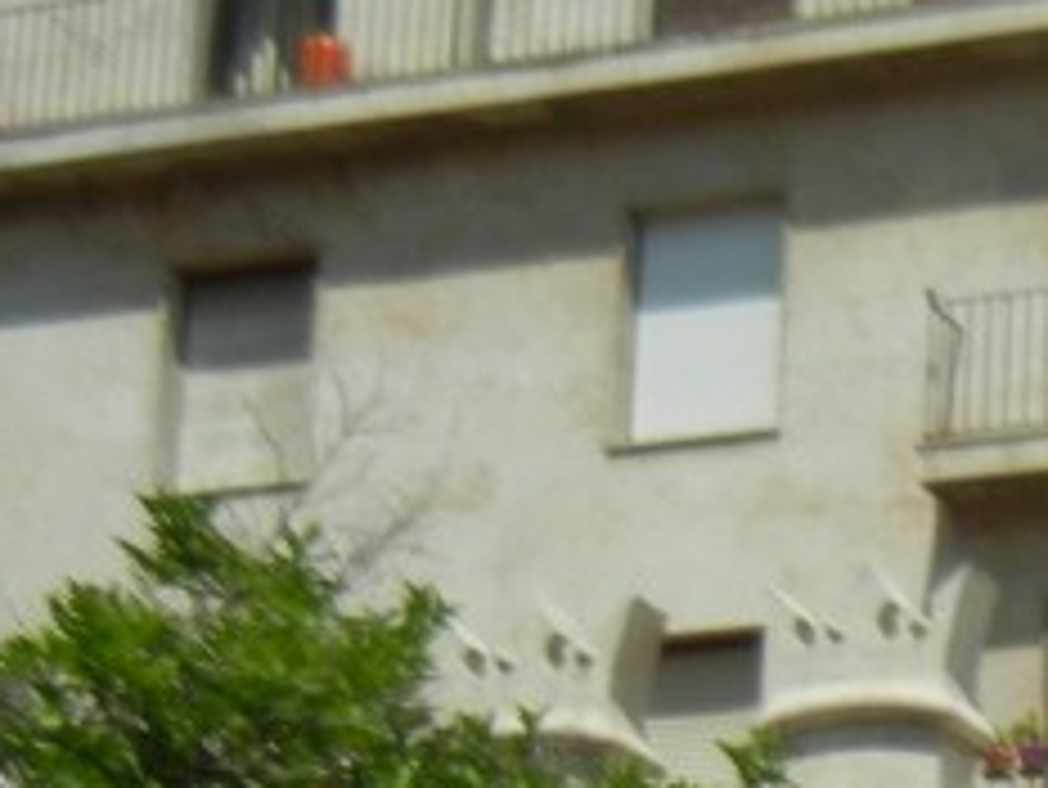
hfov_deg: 13.6
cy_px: 1148
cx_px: 1777
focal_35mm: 132
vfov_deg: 10.9
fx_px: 3998
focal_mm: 5.4
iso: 160
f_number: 7
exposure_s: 1/539
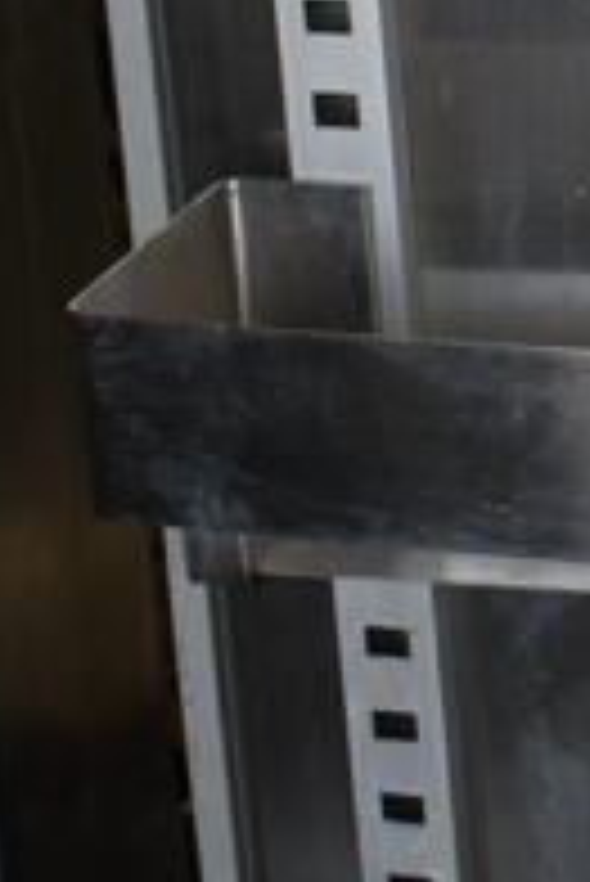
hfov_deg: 9.9
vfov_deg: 15.7
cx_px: 1288
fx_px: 3092
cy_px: -155
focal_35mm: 126
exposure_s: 1/80
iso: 100
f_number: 4.5
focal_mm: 18
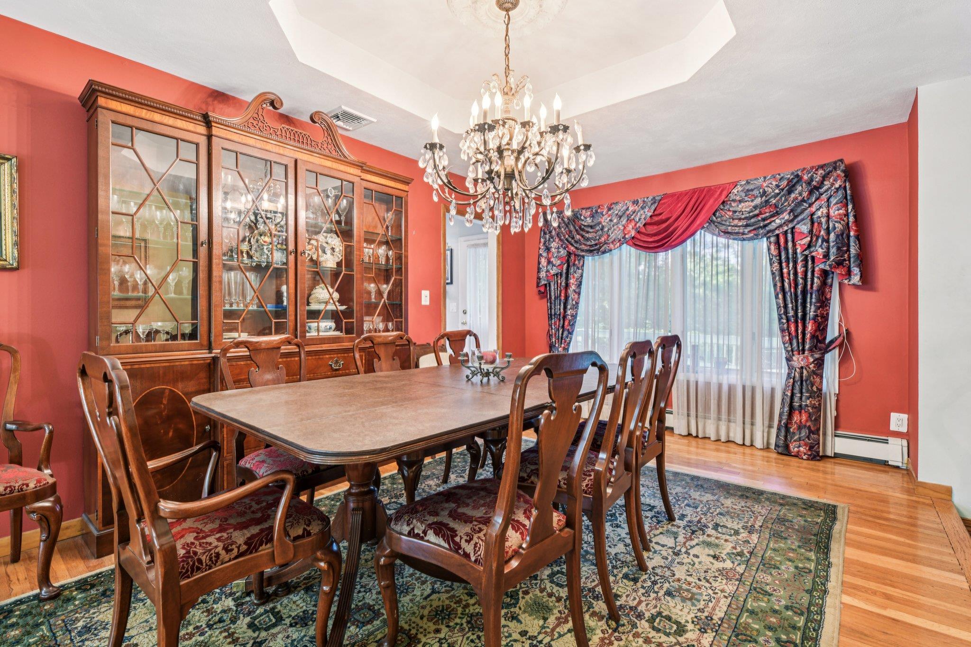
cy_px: 324
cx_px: 486
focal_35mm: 16
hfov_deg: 96.7
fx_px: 431
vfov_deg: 73.7
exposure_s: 1/2.5
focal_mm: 16
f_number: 8
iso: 320
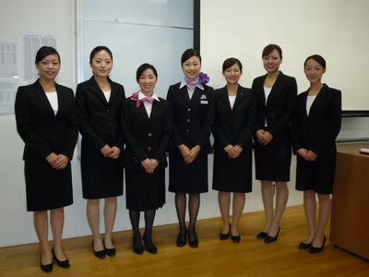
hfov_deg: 51.4
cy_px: 138
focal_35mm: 36
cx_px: 184
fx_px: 384
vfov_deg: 39.7
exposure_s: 1/30
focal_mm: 6.3
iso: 160
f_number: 3.8
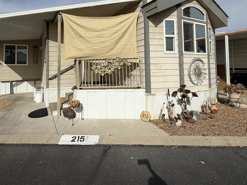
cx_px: 106
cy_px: 60
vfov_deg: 61.7
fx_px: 150
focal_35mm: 21
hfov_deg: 78.5
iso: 20
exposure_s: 1/1795
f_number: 2.2
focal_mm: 2.22
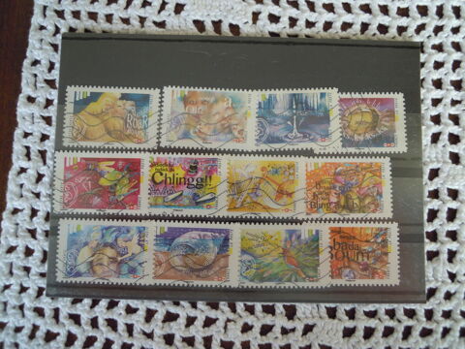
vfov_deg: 49.7
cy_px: 174
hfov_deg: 63.4
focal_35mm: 28
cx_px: 232
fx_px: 376
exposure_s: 1/100
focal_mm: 5
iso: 100
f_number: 2.7
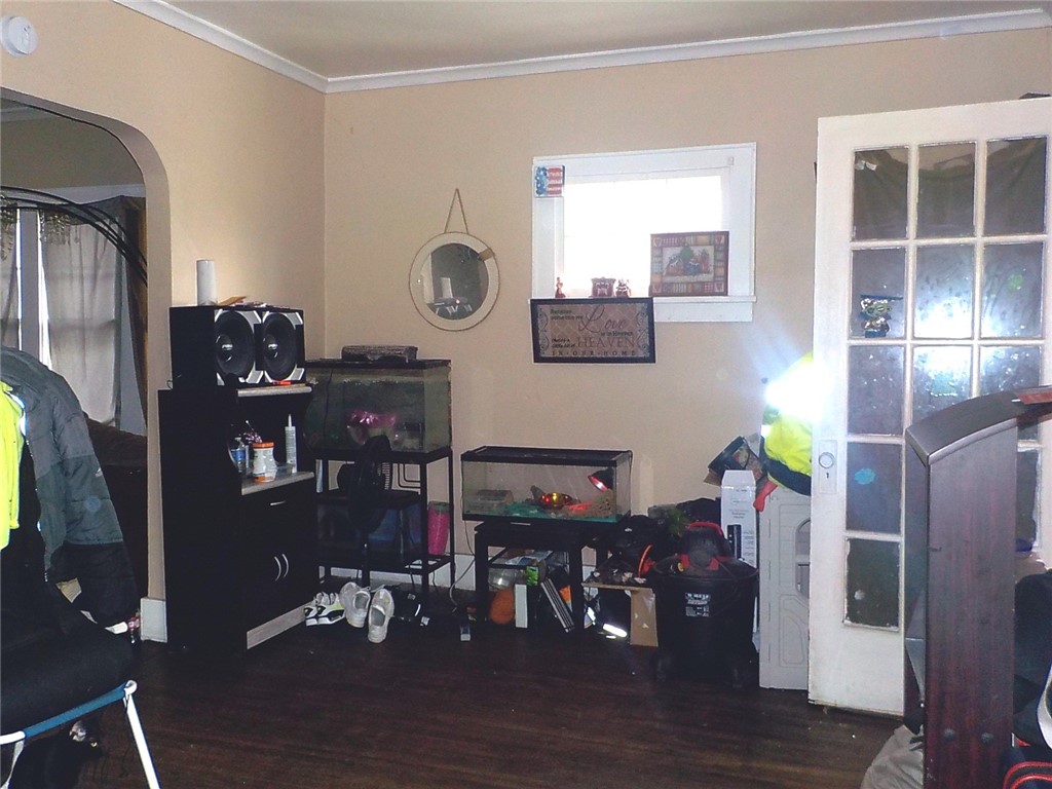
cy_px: 394
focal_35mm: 30
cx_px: 526
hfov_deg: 60.0
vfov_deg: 46.8
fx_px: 912
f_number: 3.3
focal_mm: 4.1
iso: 200
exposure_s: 1/30
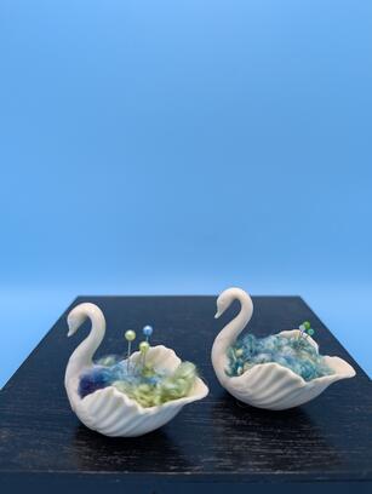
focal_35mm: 24
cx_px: 186
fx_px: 343
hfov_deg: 56.9
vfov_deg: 71.5
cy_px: 247
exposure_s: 1/206
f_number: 1.68
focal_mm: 6.9
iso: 29
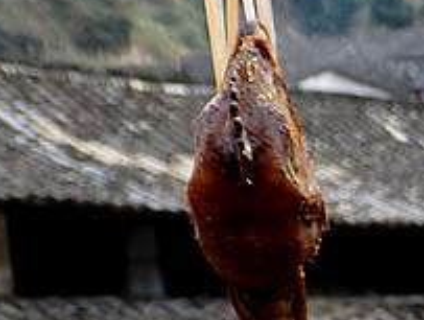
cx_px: 973
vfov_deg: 9.3
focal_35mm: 151
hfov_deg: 11.2
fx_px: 1853
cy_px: 638
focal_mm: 5.5
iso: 100
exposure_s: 1/125
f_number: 3.3
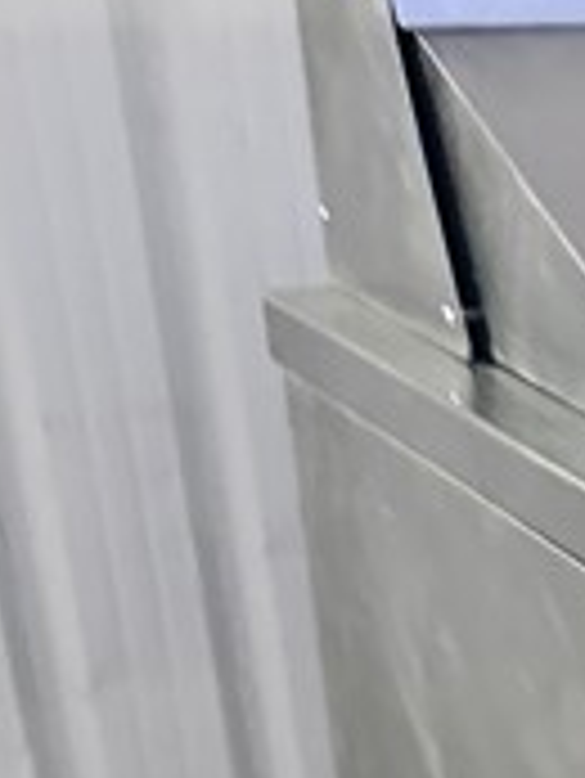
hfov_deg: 11.3
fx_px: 2543
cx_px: 1336
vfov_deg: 16.4
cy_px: 1046
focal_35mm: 113
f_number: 1.78
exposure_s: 1/60
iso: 640
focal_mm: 6.86
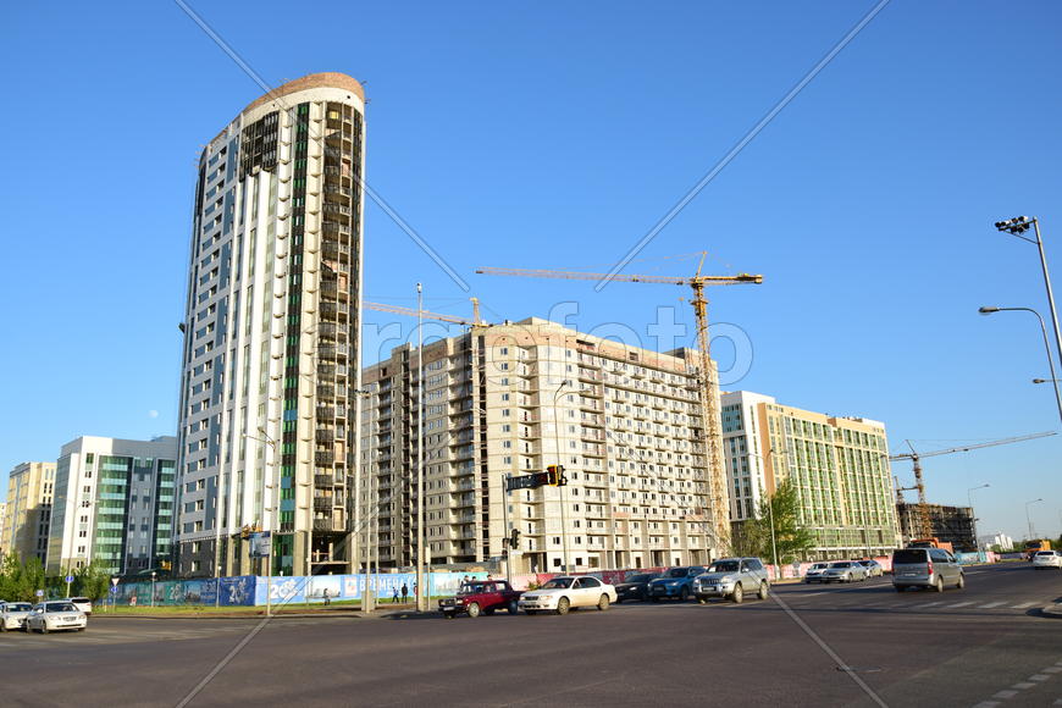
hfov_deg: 67.4
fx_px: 796
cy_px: 354
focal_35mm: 27
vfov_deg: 47.9
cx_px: 531
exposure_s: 1/100
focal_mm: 18
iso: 100
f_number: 9
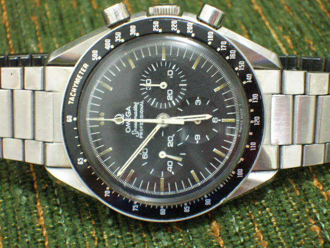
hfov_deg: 19.3
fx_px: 972
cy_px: 124
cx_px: 165
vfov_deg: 14.5
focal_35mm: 102
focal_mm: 17.1
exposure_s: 1.26
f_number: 4.9
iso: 200
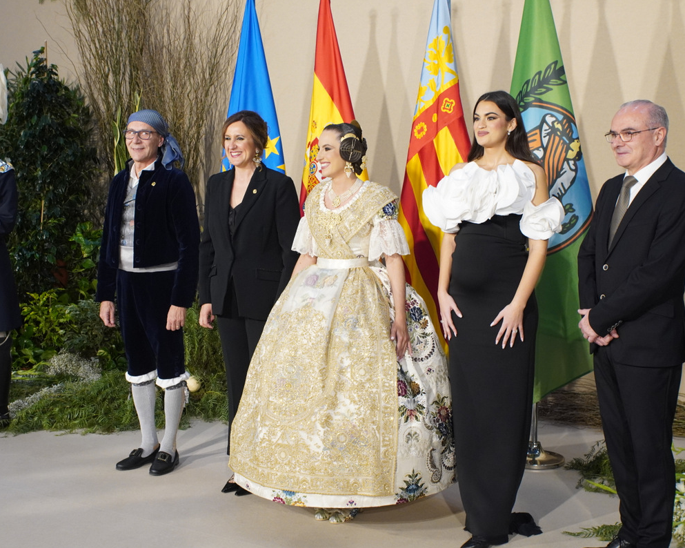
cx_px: 294
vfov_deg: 25.6
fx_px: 1207
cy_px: 275
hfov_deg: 31.6
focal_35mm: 60
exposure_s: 1/60
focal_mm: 35
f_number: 6.3
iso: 1000
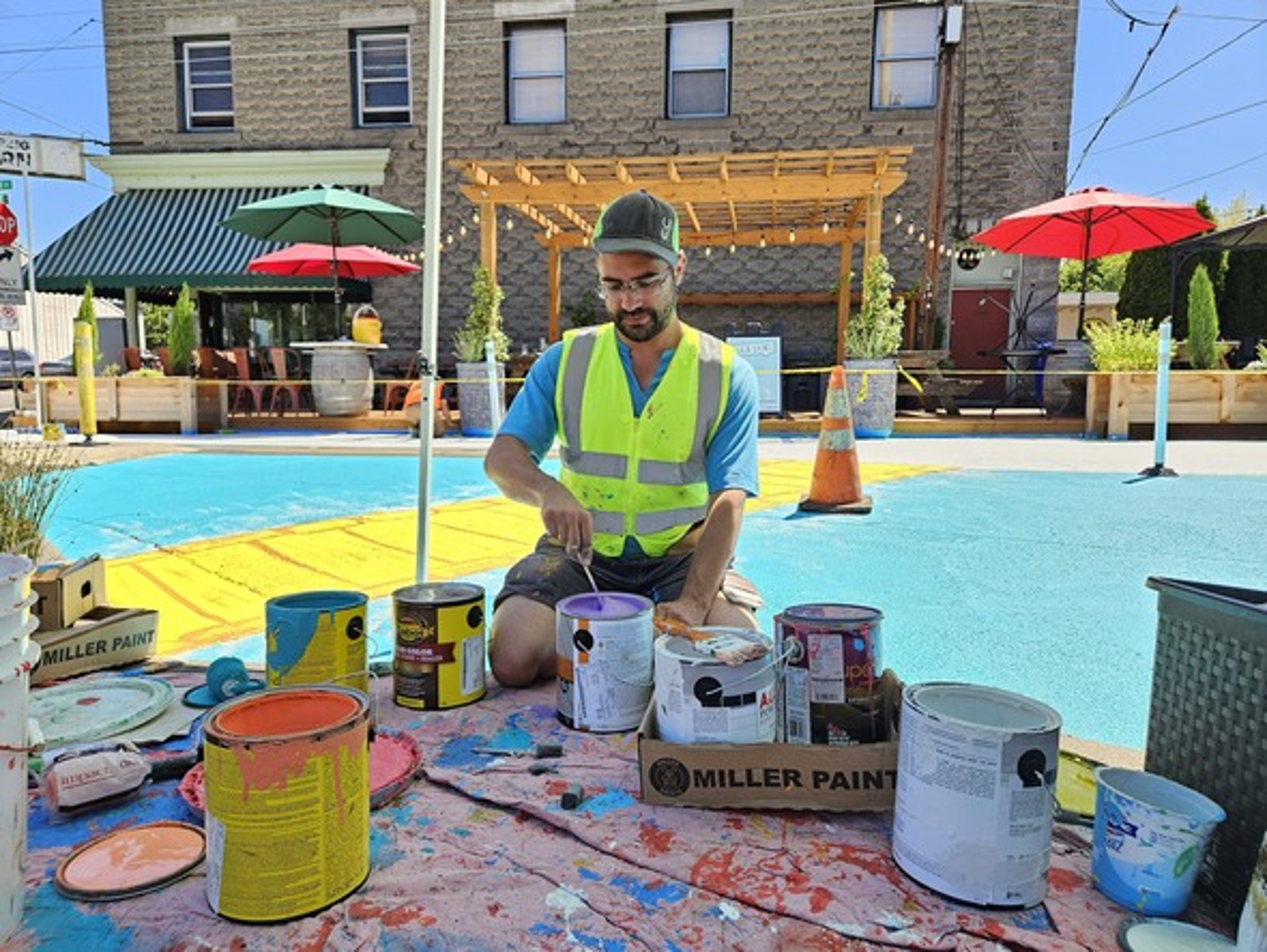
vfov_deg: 58.9
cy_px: 476
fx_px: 842
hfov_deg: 73.9
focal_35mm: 23
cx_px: 634
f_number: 1.8
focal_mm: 5.4
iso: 25
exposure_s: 1/317
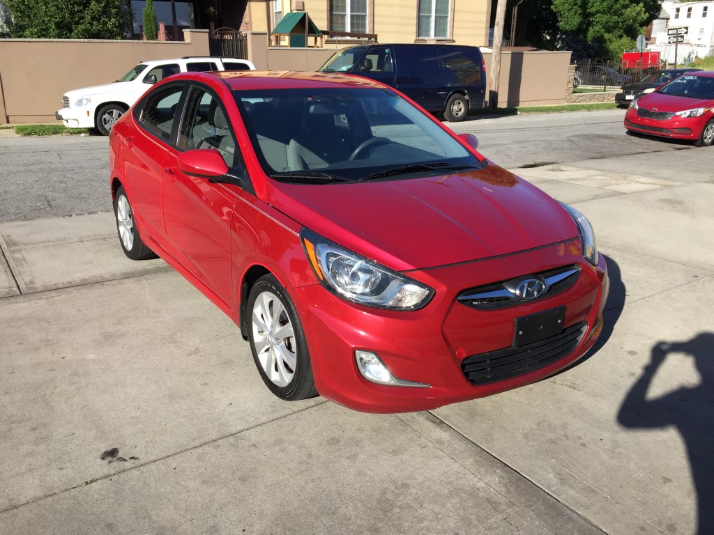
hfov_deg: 61.7
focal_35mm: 29
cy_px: 268
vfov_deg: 48.2
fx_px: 598
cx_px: 357
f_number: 2.2
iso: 32
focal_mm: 4.15
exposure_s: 1/989
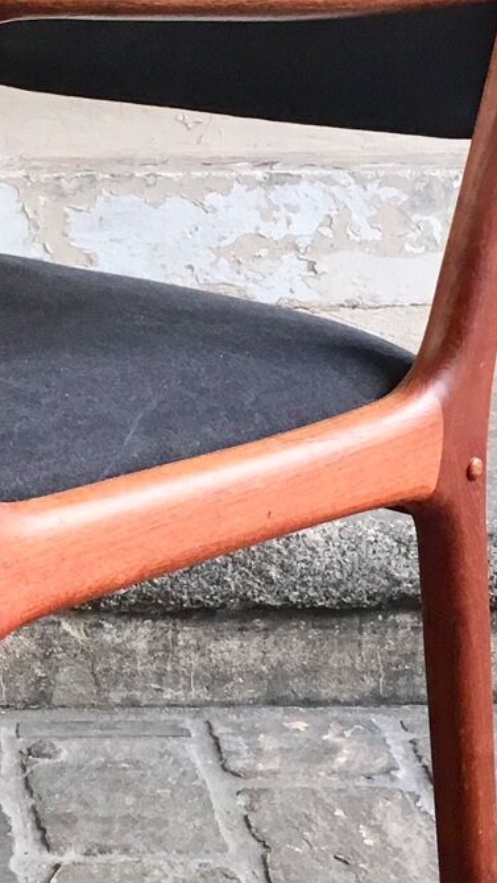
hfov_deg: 12.4
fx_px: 2225
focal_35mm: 95
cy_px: 389
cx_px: -98
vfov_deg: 22.4
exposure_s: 1/33
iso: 50
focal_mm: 4.15
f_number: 2.2
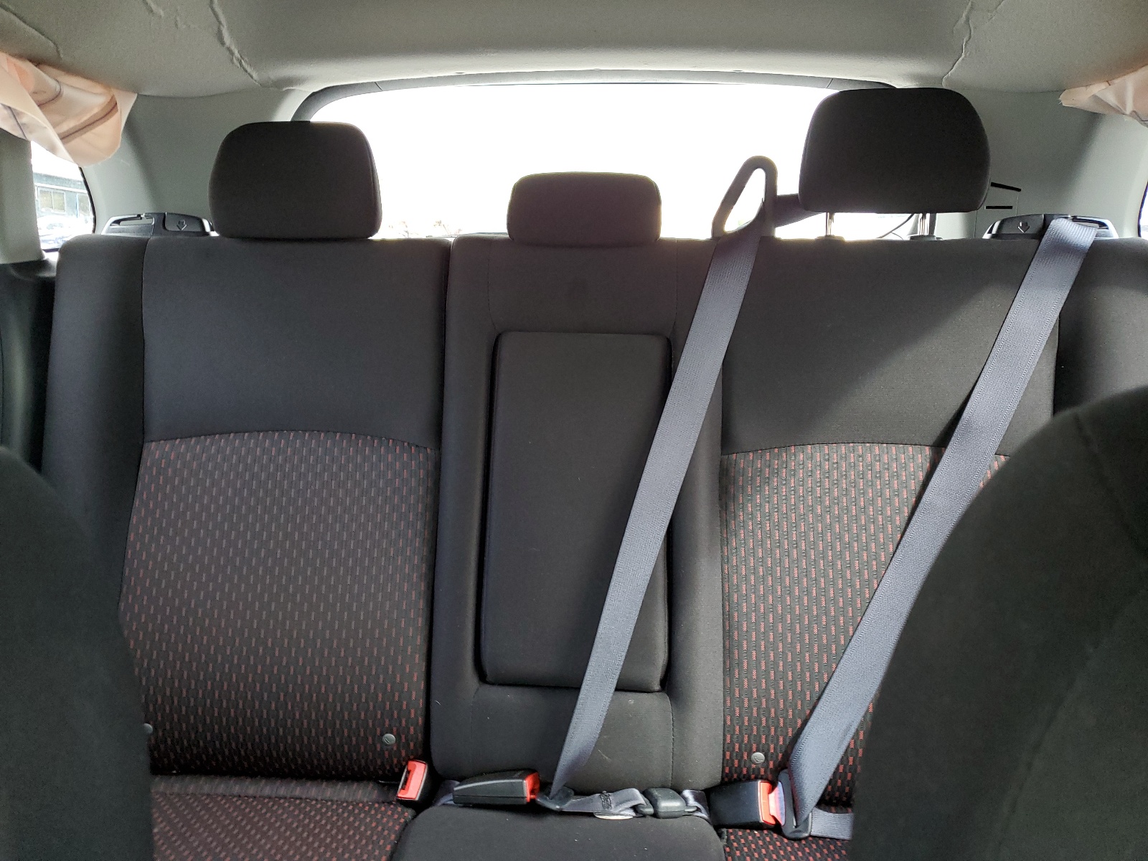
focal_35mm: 26
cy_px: 430
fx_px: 862
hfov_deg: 67.3
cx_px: 574
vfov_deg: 53.1
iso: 150
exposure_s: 1/60.2
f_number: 1.5
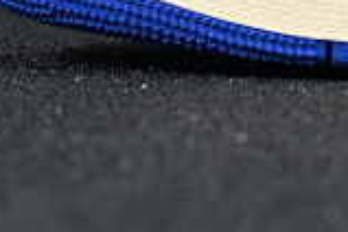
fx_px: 2702
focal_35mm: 280
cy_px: -336
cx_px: 668
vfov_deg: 4.8
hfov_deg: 7.1
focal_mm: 37
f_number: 5.3
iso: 560
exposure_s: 1/125
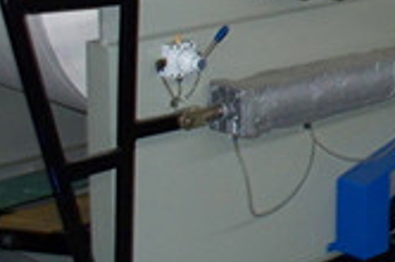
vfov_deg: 11.9
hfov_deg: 17.5
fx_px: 1237
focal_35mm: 113
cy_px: -6
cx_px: 428
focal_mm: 7.54
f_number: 2.8
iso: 200
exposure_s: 1/30
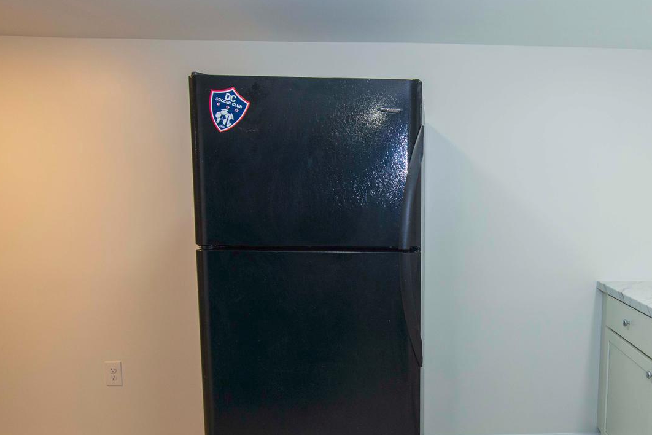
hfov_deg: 64.5
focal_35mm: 27
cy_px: 258
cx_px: 465
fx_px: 489
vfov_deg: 47.7
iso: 1000
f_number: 4.5
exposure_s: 1/100
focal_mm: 14
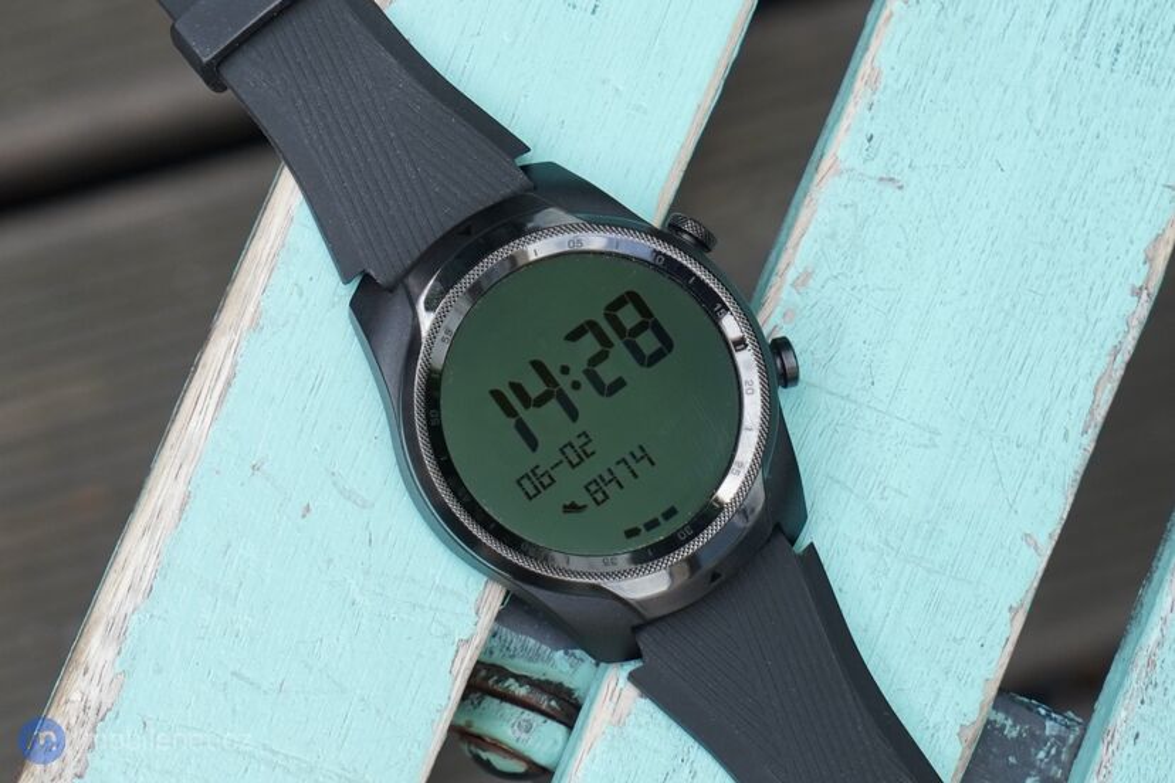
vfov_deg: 19.5
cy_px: 392
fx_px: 2285
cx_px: 588
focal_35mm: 70
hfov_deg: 28.8
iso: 200
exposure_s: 1/160
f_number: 5.6
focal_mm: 70
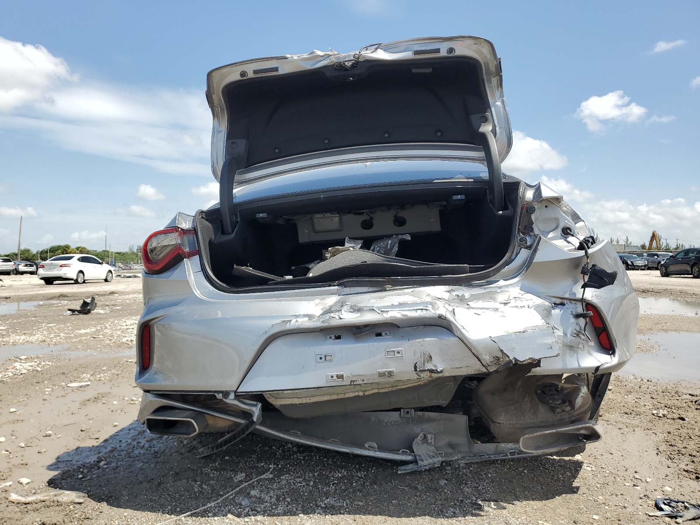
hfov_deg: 67.3
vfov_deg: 53.1
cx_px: 350
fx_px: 526
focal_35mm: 26
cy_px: 262
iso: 50
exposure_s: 1/2500
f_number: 1.5
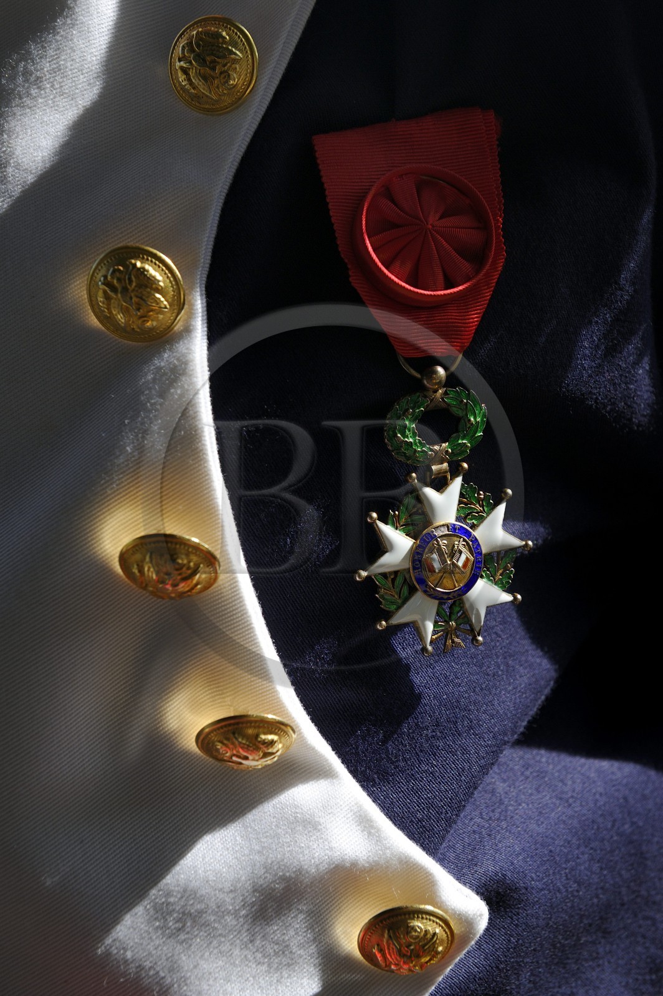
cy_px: 498
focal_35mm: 70
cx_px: 332
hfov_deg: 19.4
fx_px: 1937
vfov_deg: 28.9
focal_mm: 70
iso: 200
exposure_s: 1/200
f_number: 9
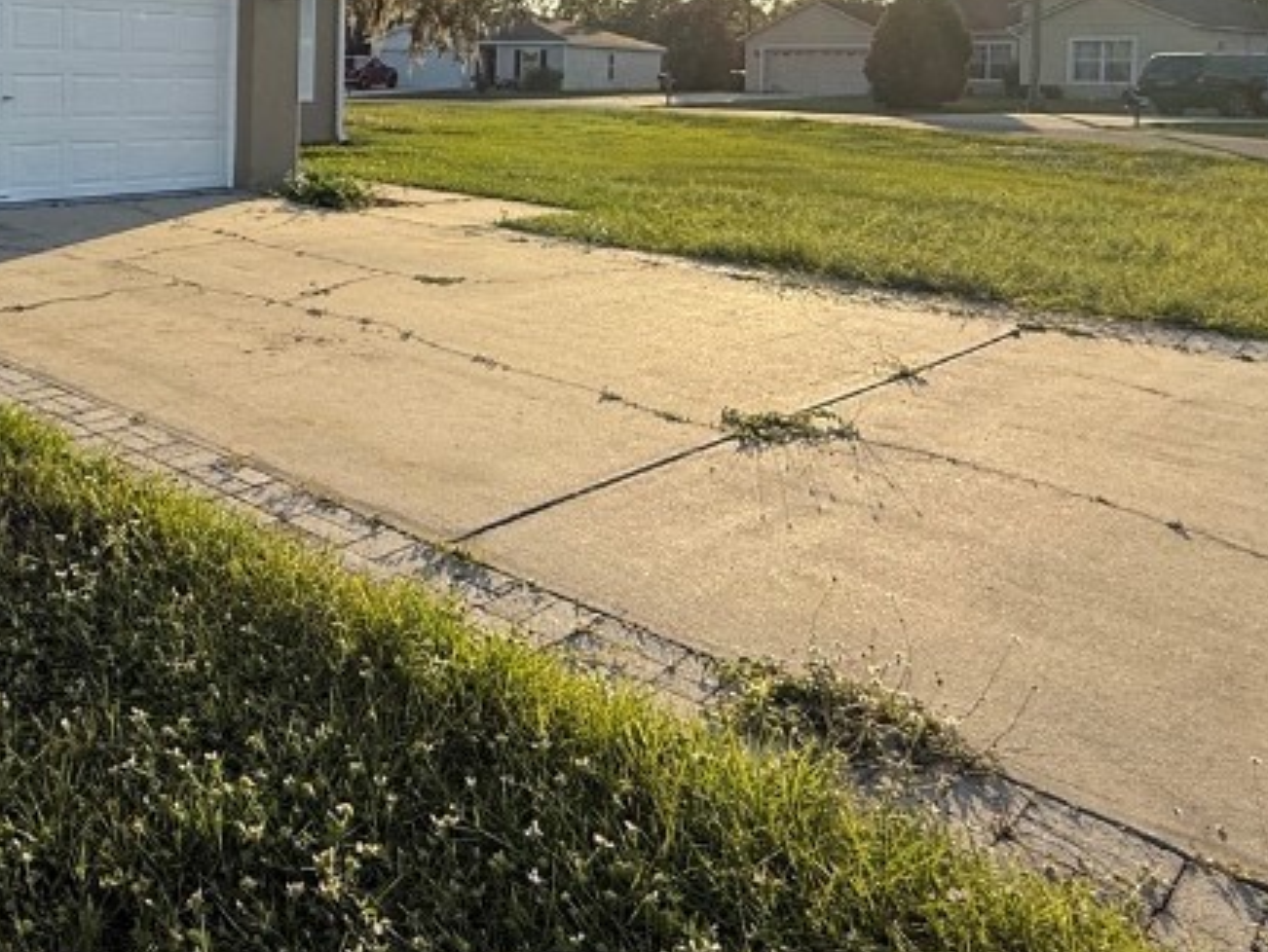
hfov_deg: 49.2
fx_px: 1209
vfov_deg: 39.8
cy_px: 96
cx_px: 120
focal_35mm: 33
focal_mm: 2.22
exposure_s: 1/1656
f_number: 2.2
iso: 50
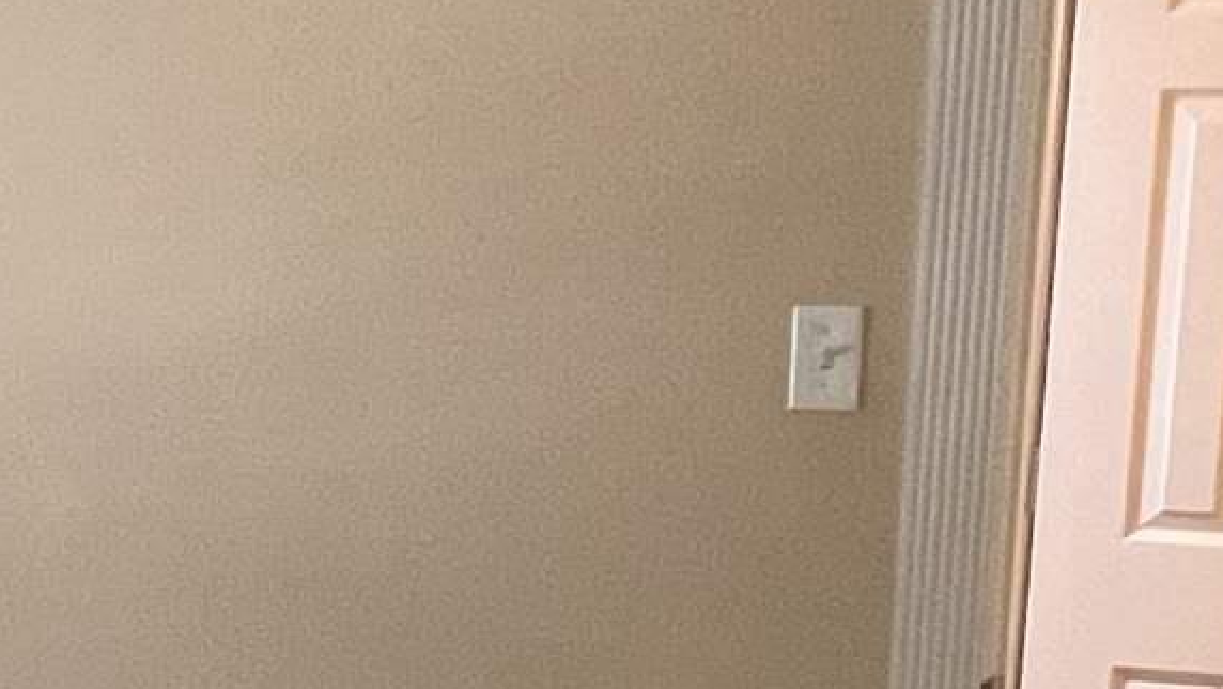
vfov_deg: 15.8
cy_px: 554
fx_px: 2465
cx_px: -363
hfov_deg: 24.4
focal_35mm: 76
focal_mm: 1.57
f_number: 1.8
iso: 400
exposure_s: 1/60
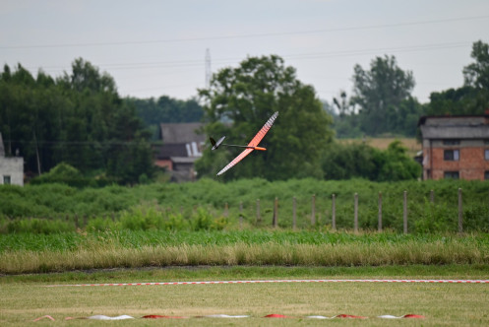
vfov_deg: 3.4
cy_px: 164
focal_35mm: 400
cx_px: 244
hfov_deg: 5.2
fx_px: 5436
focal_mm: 400
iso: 1000
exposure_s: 1/1600
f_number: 6.3
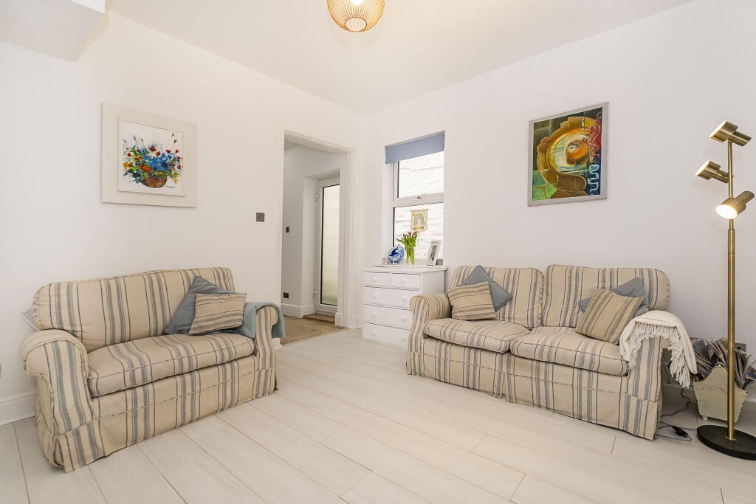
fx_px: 315
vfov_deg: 77.3
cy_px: 252
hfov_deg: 100.4
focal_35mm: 15
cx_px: 378
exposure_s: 1/60
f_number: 4
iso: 250
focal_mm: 10
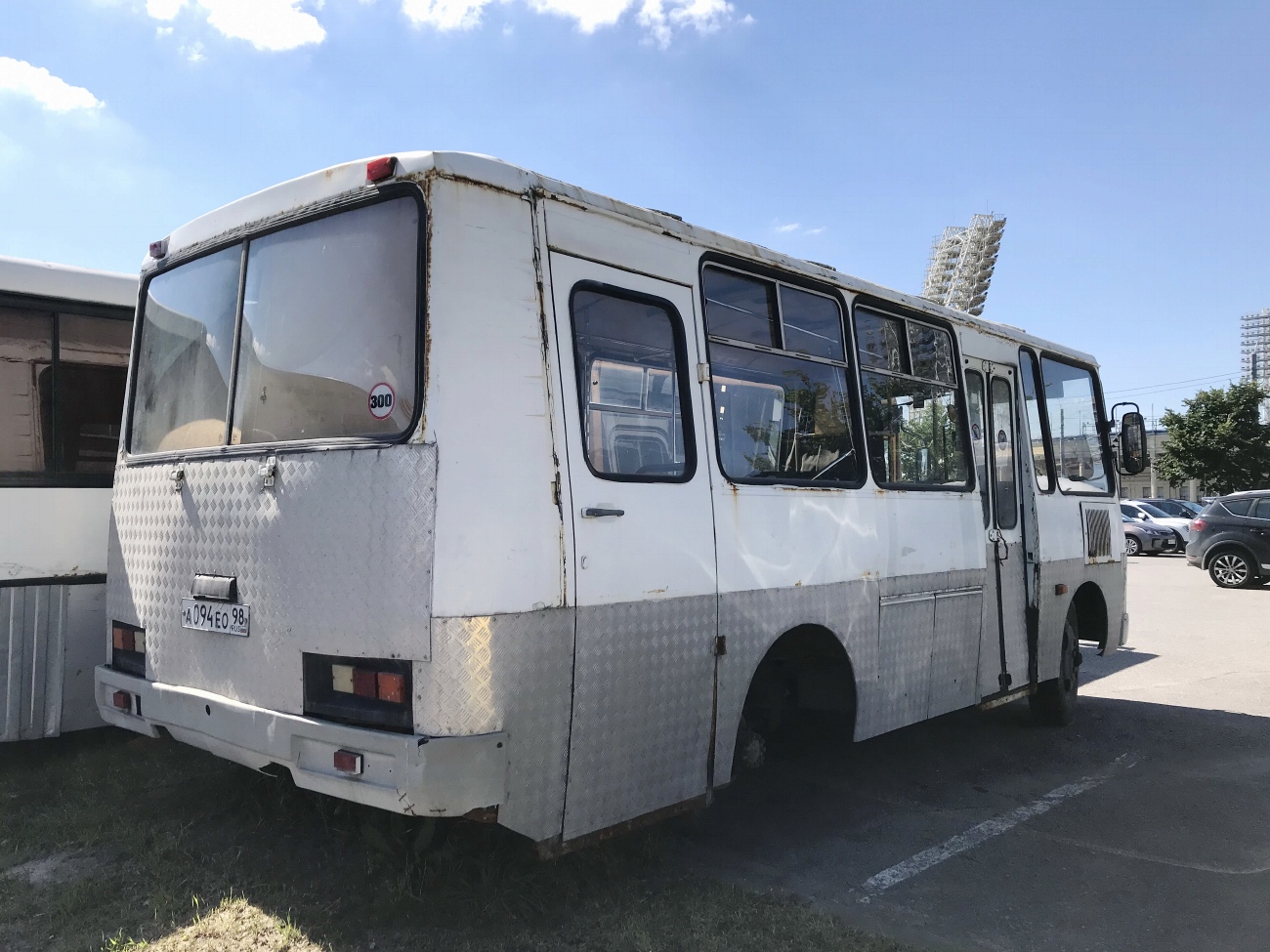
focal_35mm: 28
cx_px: 635
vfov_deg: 49.7
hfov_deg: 63.4
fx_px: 1027
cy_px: 476
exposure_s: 1/2128
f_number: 1.8
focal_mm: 3.99
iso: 20
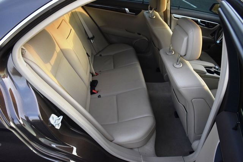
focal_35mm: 27
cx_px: 122
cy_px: 81
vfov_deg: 48.0
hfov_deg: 67.4
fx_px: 182
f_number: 3.5
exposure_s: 1/160
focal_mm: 18
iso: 800
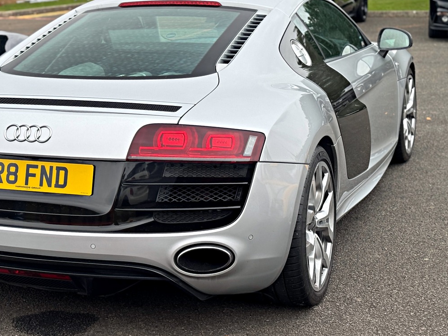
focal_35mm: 67
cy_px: 114
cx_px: 150
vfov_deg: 21.8
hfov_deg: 28.8
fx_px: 867
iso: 64
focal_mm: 6.76
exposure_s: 1/425
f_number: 1.78
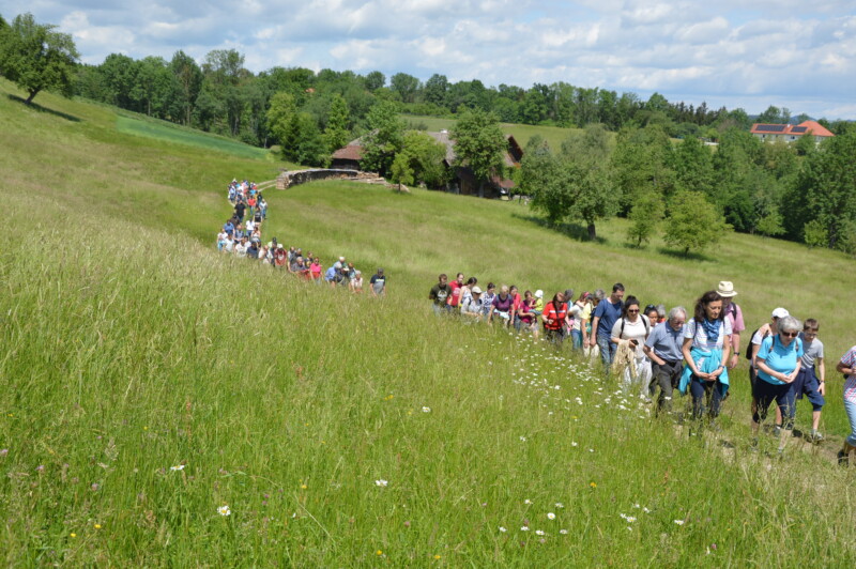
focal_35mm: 39
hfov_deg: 49.6
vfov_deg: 34.2
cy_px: 284
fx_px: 927
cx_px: 428
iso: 100
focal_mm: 26
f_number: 8
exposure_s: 1/250
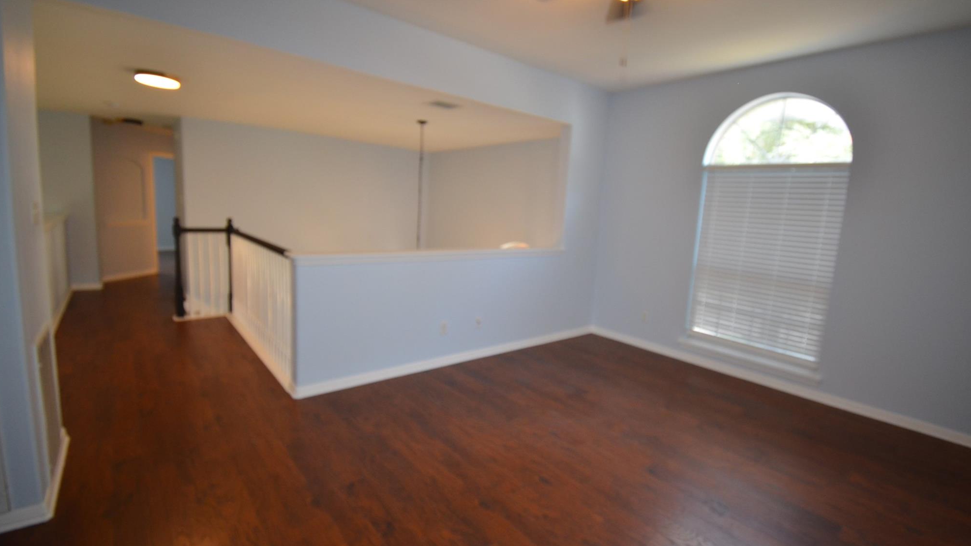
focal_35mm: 16
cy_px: 265
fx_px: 412
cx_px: 491
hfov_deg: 99.4
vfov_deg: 67.1
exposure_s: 1/60
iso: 720
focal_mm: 10
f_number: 4.5
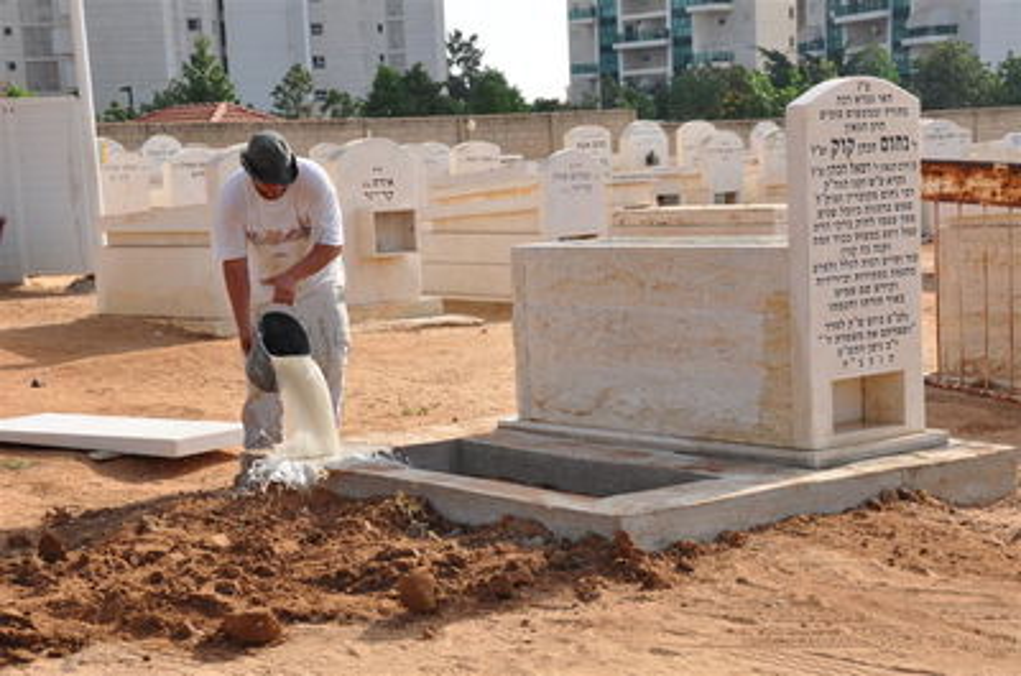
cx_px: 510
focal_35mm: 72
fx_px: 2038
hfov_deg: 28.1
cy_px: 338
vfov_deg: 18.8
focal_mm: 48
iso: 200
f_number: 10
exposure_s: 1/400
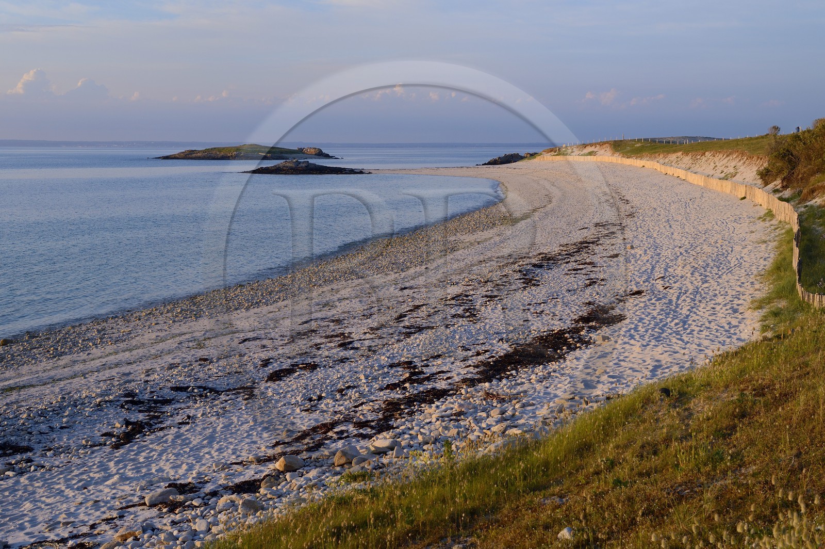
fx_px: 1099
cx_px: 412
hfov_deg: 41.1
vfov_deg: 28.0
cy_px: 274
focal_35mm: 48
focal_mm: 48
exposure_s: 1/200
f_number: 8
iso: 200
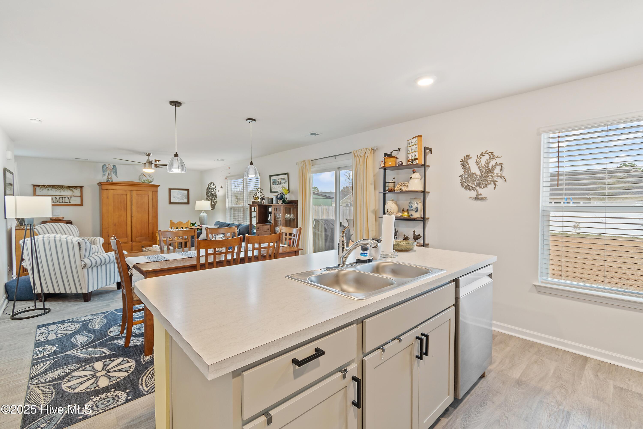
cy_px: 214
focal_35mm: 15
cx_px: 322
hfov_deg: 100.4
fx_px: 268
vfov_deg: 77.3
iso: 100
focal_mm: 10
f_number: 4.5
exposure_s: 1/3
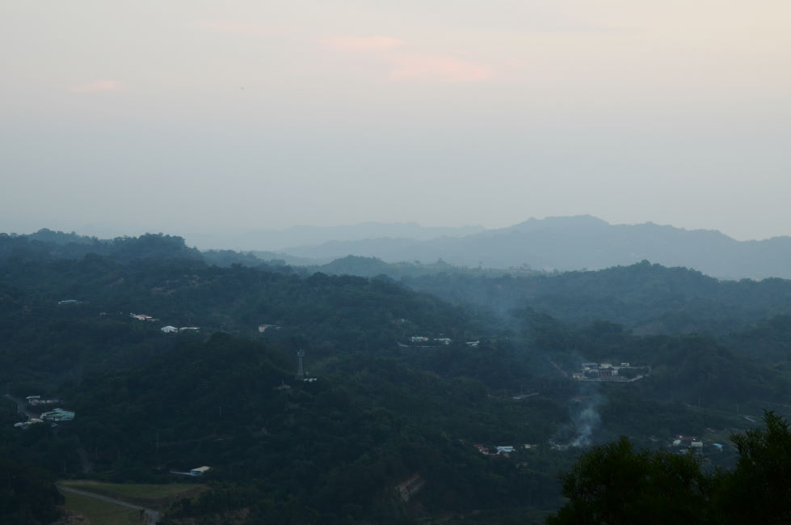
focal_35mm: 75
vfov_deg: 18.1
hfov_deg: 27.0
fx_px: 1645
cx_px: 396
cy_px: 262
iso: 400
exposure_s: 1/30
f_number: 8
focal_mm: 50
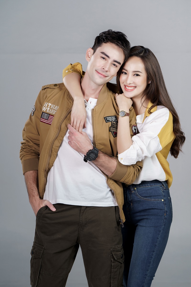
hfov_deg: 9.5
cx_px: 96
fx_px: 1154
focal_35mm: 145
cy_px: 144
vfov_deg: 14.2
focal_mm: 145
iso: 400
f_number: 7.1
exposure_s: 1/160
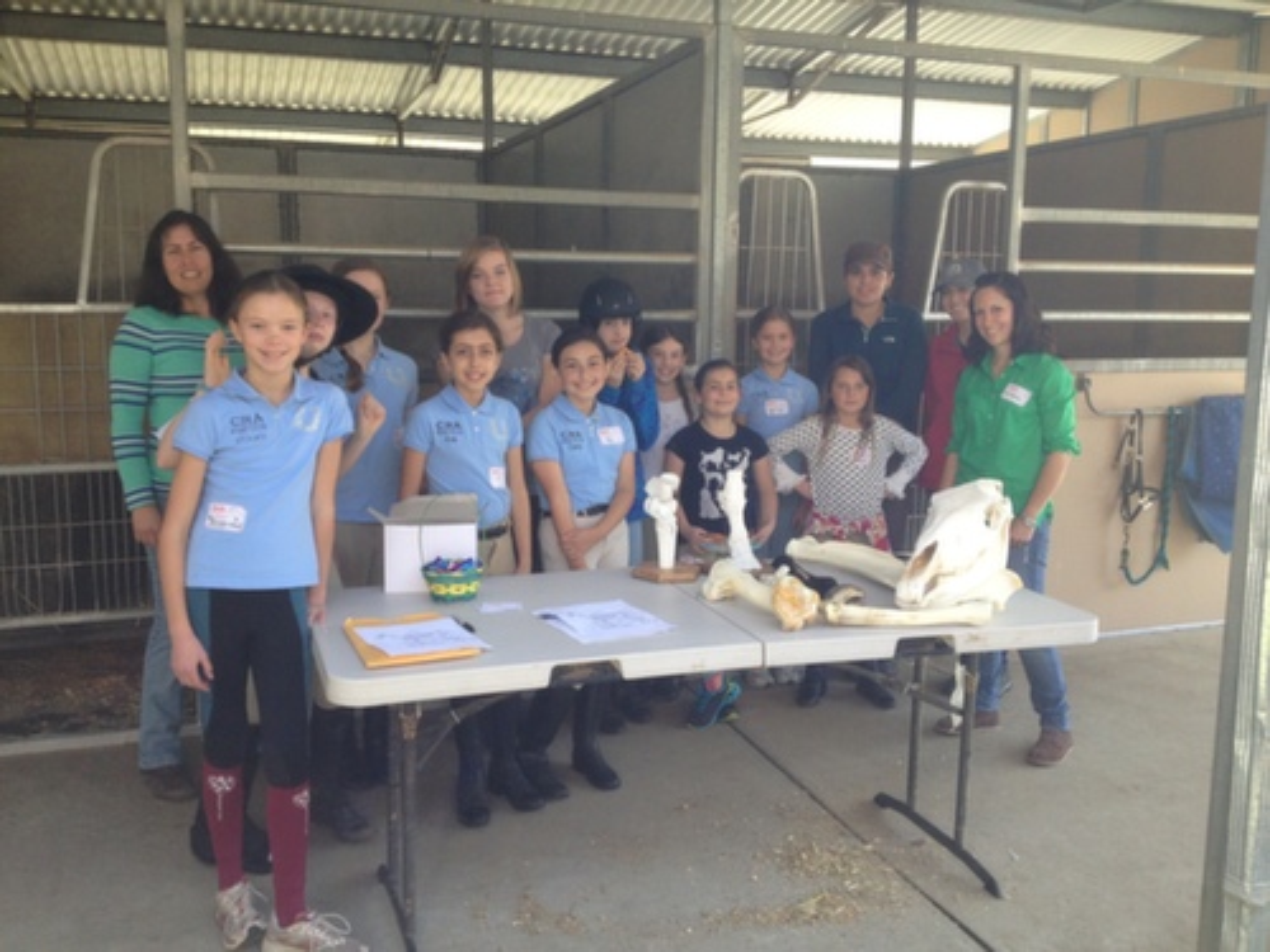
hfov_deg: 52.6
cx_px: 635
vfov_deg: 40.7
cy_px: 476
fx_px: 1284
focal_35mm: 35
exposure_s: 1/120
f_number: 2.4
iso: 80
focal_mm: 4.28
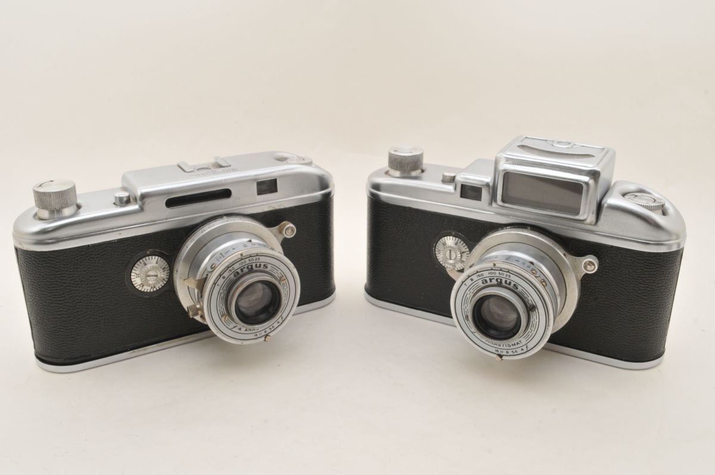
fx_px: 774
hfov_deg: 49.6
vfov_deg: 34.1
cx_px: 358
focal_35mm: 39
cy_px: 238
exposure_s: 1/60
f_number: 16
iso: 400
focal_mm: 26
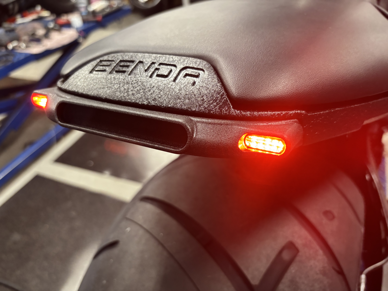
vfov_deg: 53.1
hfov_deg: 67.3
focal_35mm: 26
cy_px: 146
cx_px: 194
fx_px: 291
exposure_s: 1/50
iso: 250
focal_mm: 5.96
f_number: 1.6
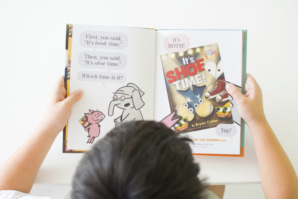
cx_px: 149
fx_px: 435
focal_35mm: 52
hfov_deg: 37.8
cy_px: 100
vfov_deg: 25.8
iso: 200
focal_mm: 35
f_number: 3.2
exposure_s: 1/30
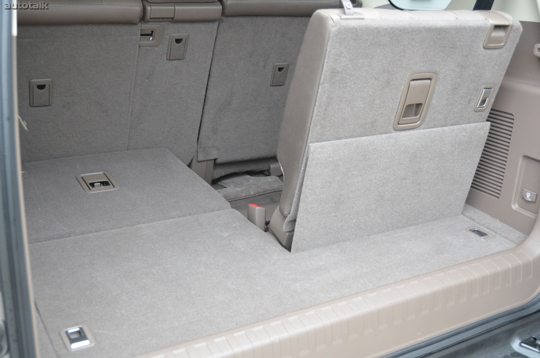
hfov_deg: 48.0
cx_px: 270
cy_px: 179
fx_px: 606
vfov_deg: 32.9
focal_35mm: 40
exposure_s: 1/500
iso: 1600
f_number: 4
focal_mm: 27
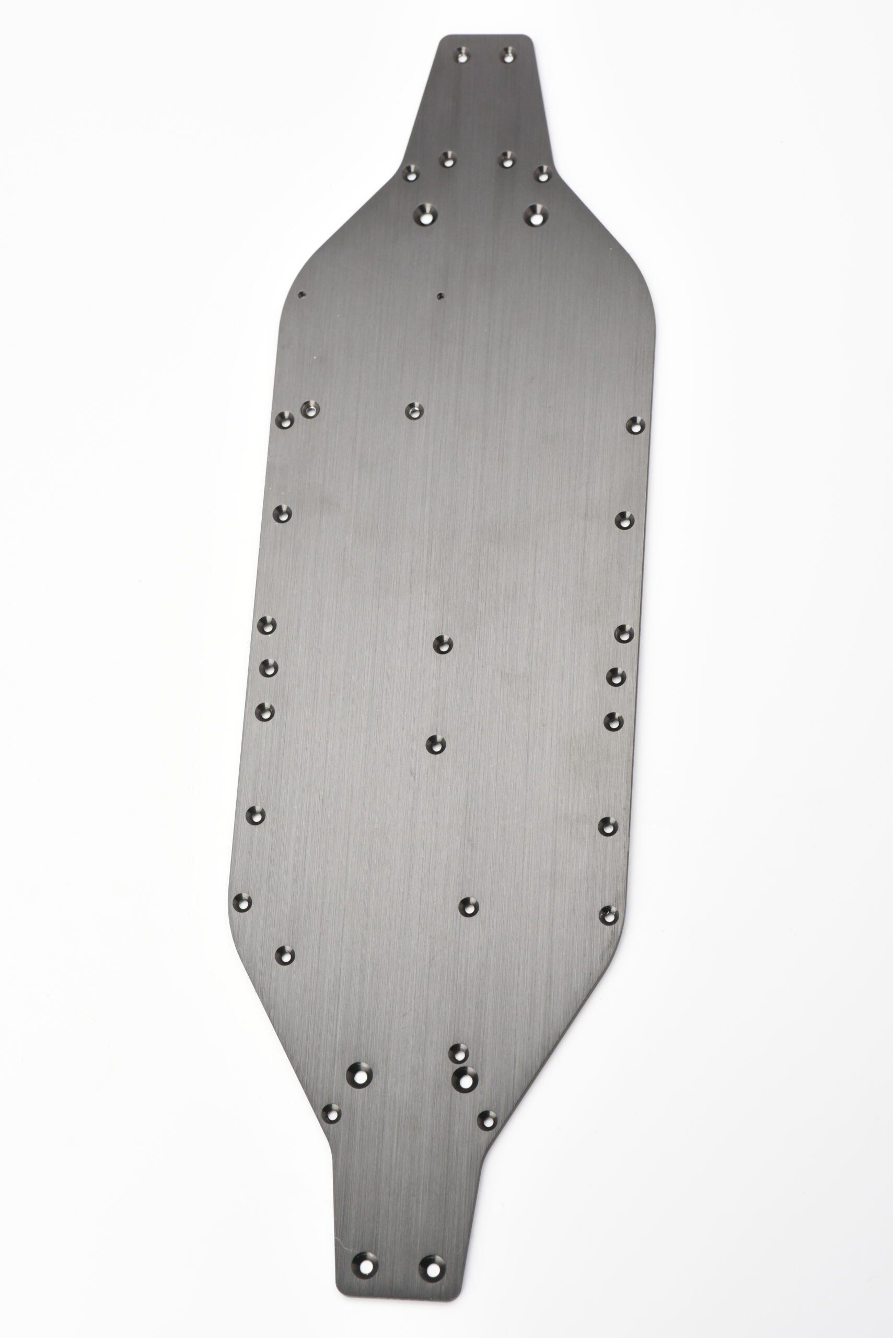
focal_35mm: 85
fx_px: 3159
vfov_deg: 23.9
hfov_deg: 16.1
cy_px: 669
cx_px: 446
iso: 1000
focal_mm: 85
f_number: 8
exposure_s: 1/100
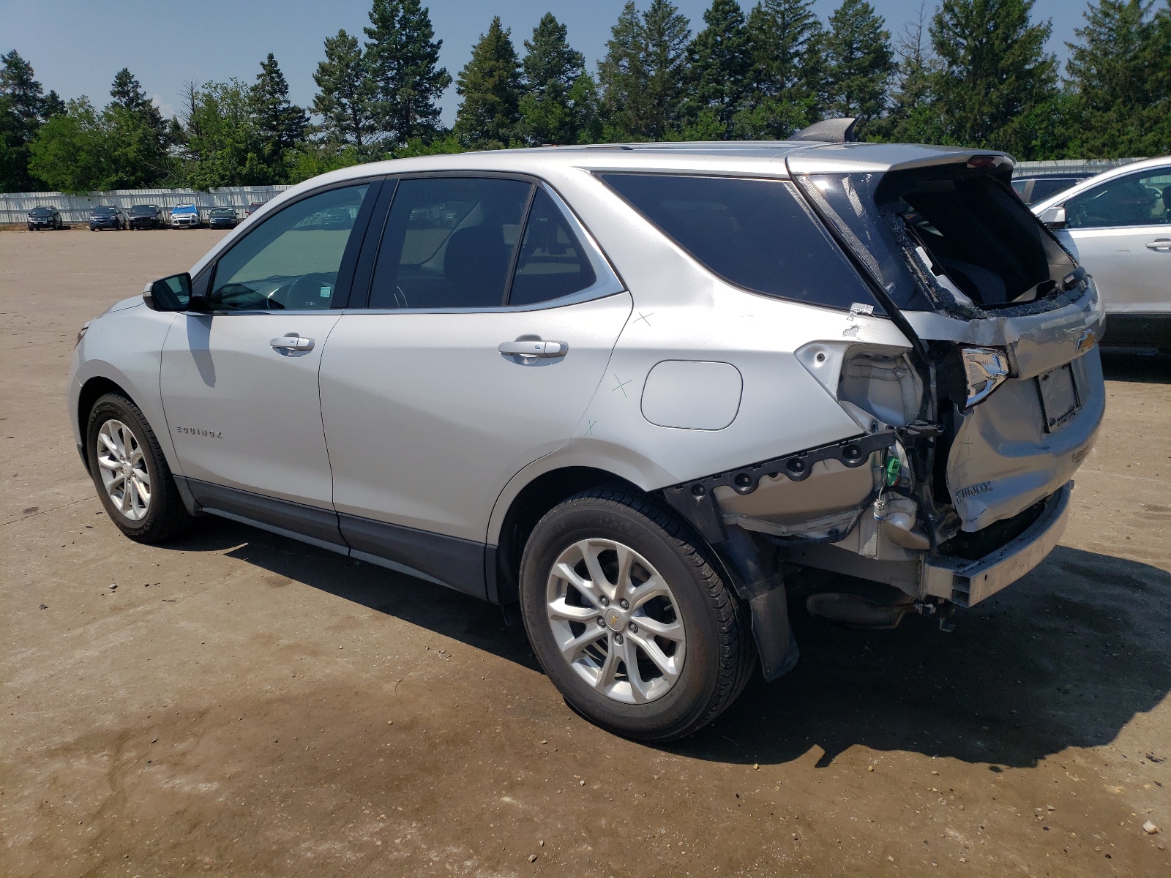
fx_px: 880
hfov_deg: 67.3
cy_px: 439
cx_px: 586
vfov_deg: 53.1
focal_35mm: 26
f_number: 1.5
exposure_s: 1/10000
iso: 50
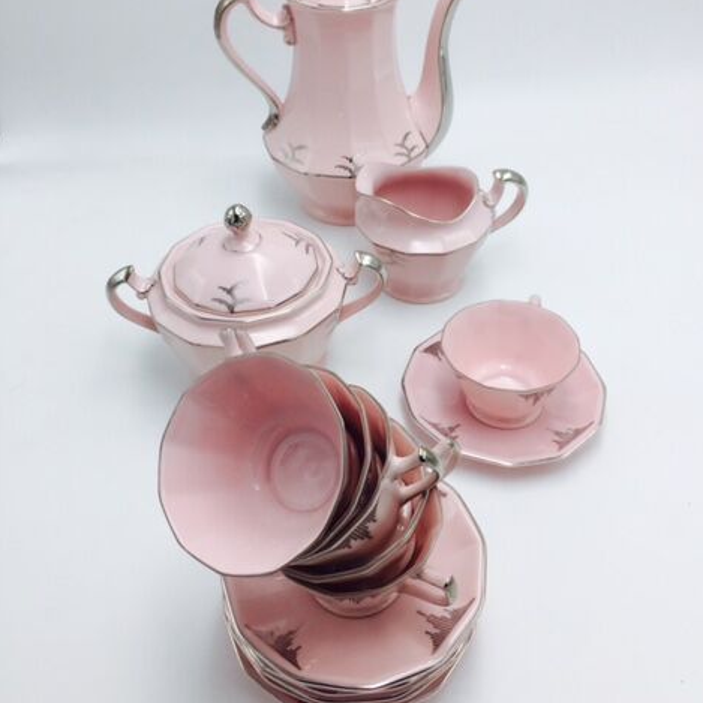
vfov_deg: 47.1
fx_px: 804
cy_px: 298
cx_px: 357
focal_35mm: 35
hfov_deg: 47.2
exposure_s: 1/226
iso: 32
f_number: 2.2
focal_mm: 4.15
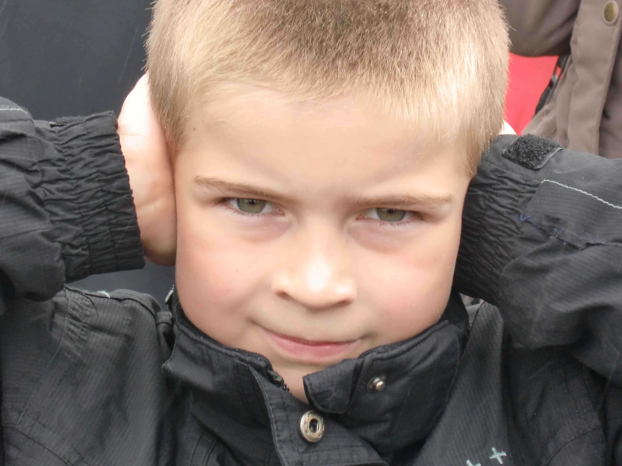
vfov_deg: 16.8
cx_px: 311
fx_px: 1581
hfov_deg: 22.3
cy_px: 233
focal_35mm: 88
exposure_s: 1/80
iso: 160
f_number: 5.4
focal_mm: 15.81
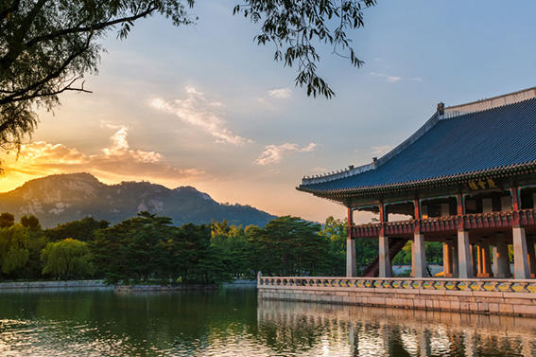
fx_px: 536
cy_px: 178
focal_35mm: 36
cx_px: 268
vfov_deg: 36.8
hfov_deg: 53.2
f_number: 11
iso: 200
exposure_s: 1/60
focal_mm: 24
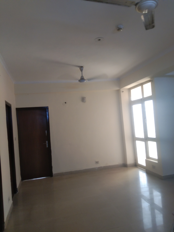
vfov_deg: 60.0
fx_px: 201
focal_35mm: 30
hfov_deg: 46.8
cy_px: 116
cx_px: 87
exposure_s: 1/33
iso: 197
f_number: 2.2
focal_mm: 3.65
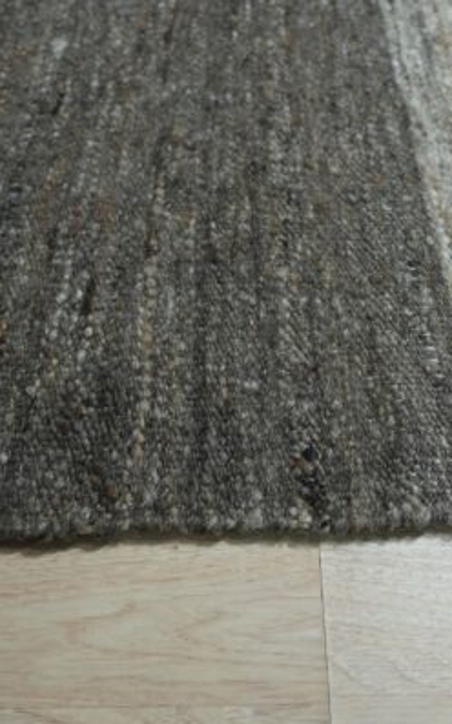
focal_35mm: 37
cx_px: 253
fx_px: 730
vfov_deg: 52.8
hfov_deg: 34.4
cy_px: 363
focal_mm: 24
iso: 800
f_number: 5
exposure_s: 1/200
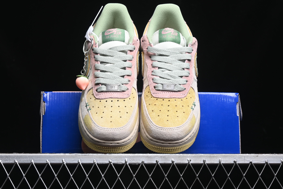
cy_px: 94
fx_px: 590
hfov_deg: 27.0
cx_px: 142
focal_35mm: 75
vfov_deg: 18.2
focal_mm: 50
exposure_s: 1/60
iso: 160
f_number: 6.3
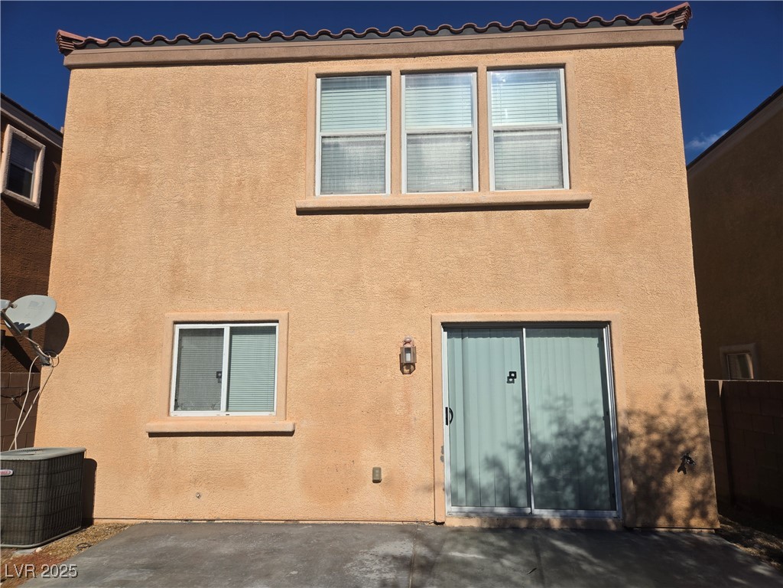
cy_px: 294
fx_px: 520
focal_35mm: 23
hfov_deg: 73.9
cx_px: 392
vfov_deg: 58.9
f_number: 1.8
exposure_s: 1/5002
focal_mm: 5.4
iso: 25
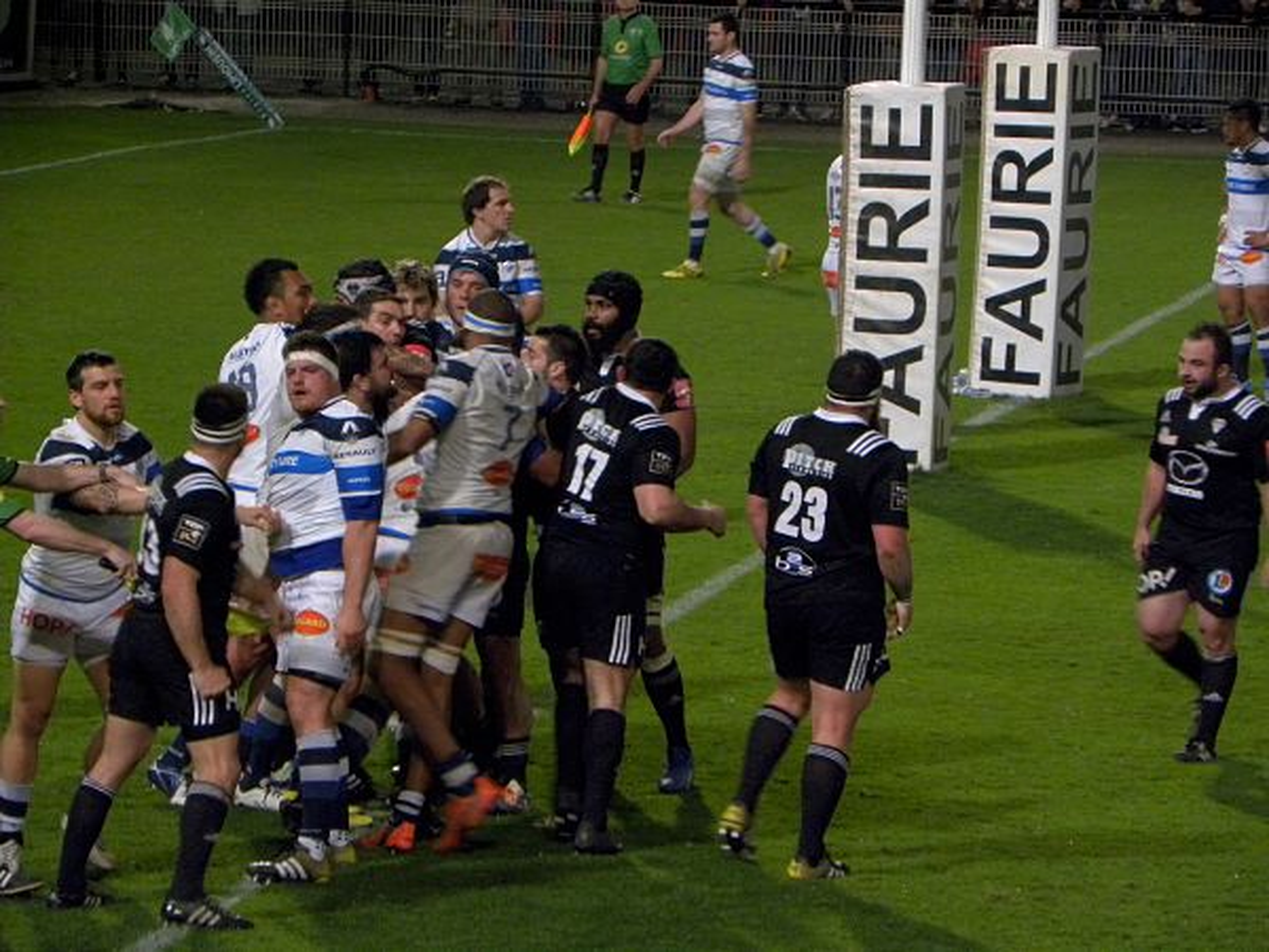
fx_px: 9055
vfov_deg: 6.0
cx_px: 634
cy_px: 476
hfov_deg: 8.0
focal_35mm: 247
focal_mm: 44
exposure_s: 1/63.3
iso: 400
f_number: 4.5
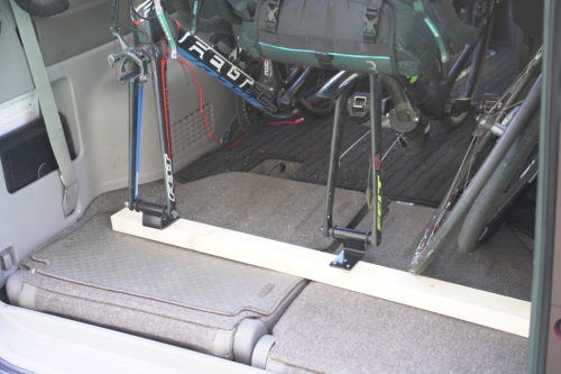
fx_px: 950
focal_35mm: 61
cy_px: 187
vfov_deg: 22.2
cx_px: 280
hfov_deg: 32.9
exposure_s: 1/160
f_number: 5.6
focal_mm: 61
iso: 6400
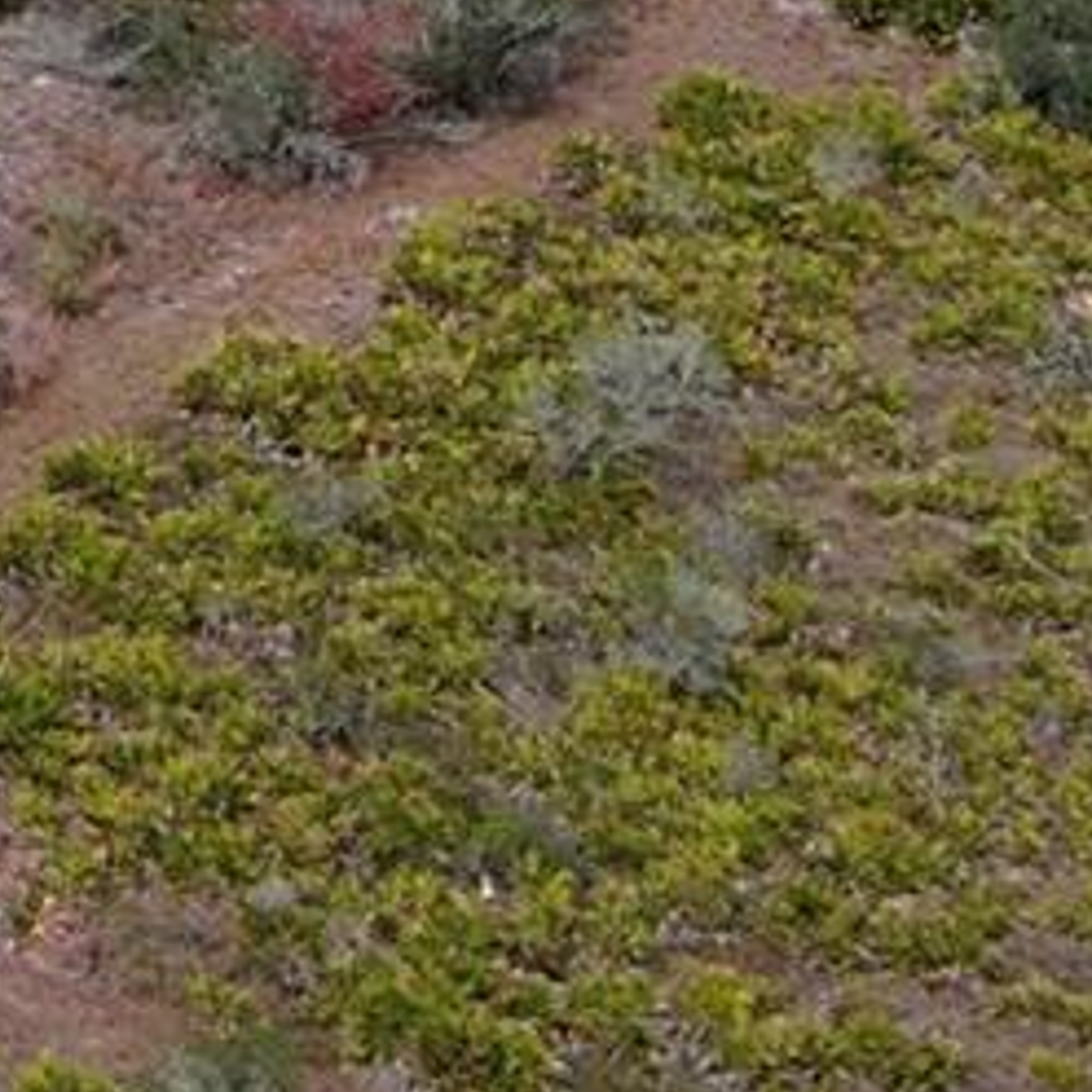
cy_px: -1048
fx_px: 5675
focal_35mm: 159
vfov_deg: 10.2
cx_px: -1576
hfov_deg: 9.7
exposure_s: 1/320
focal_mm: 10.57
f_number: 9
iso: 100
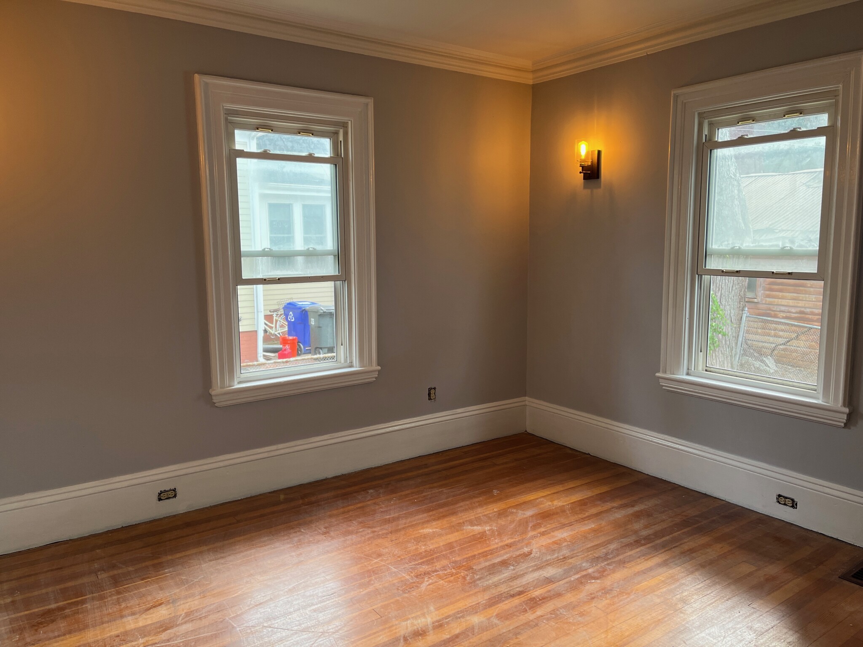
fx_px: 648
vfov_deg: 53.1
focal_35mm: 26
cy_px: 324
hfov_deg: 67.3
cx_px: 432
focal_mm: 5.1
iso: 64
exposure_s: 1/60
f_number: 1.6
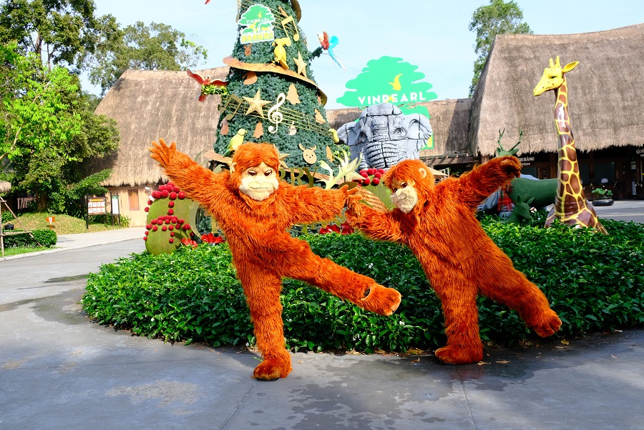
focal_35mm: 31
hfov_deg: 60.3
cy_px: 215
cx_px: 322
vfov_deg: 42.3
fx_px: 555
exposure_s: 1/450
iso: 320
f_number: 5.6
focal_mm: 20.5
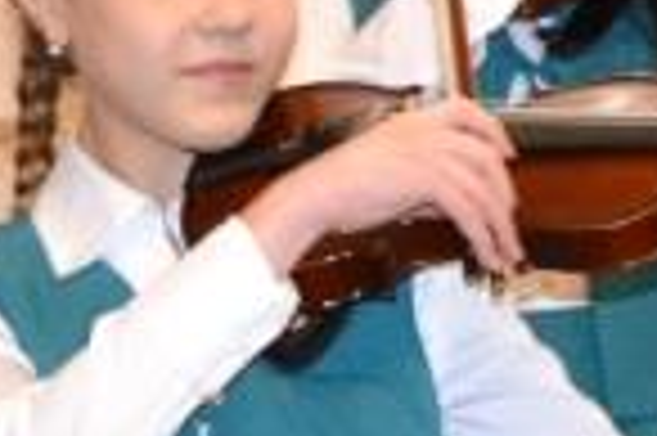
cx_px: 1188
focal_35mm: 232
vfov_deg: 5.9
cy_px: 573
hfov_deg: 8.5
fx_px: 4229
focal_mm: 22
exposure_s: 1/60
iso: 3200
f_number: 4
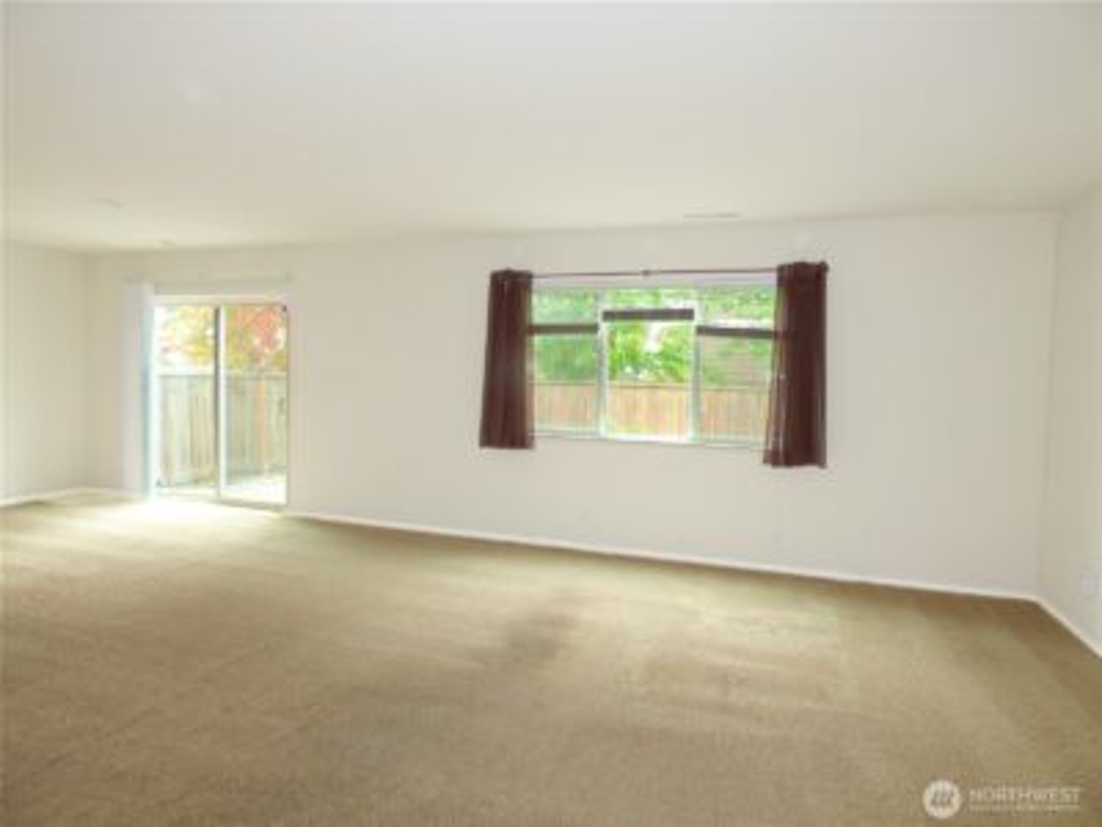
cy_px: 414
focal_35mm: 20
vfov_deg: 66.0
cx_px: 551
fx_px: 637
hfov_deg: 81.7
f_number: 2.8
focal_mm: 3.58
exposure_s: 1/30
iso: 100
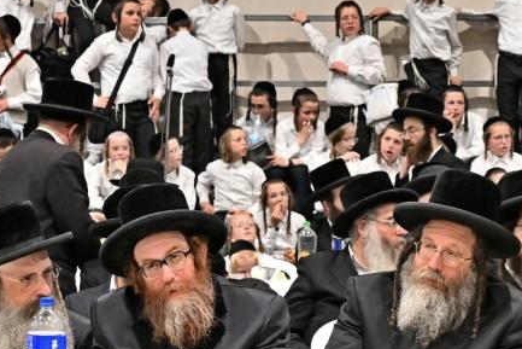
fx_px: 1784
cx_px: 271
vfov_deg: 11.1
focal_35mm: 123
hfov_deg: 16.6
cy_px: 226
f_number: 4
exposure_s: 1/250
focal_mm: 35
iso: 1250
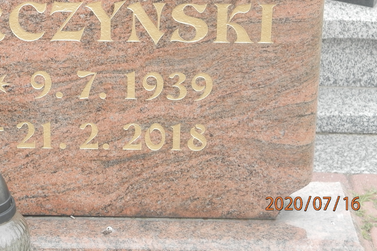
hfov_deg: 17.7
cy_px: 23
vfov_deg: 11.8
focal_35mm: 115
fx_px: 1204
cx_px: 91
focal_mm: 12.2
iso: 100
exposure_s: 1/125
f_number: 4
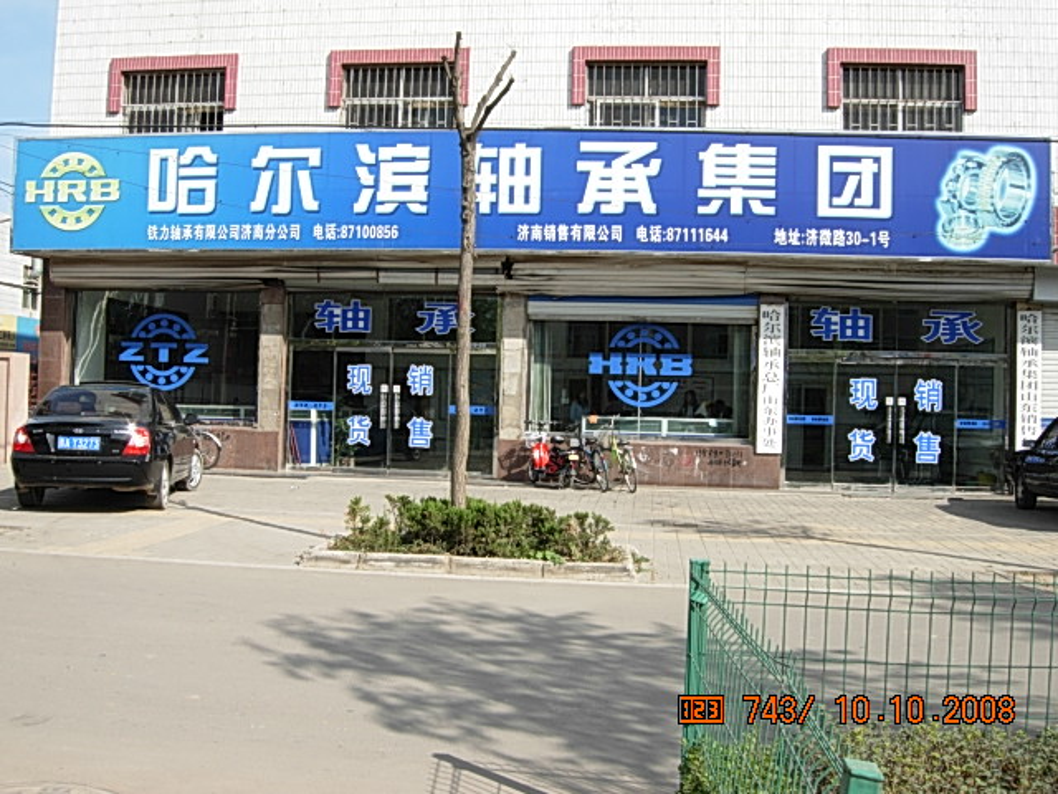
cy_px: 397
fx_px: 1100
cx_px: 529
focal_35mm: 36
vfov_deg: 39.7
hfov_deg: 51.4
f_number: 5.4
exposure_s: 1/264
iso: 50
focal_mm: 7.5
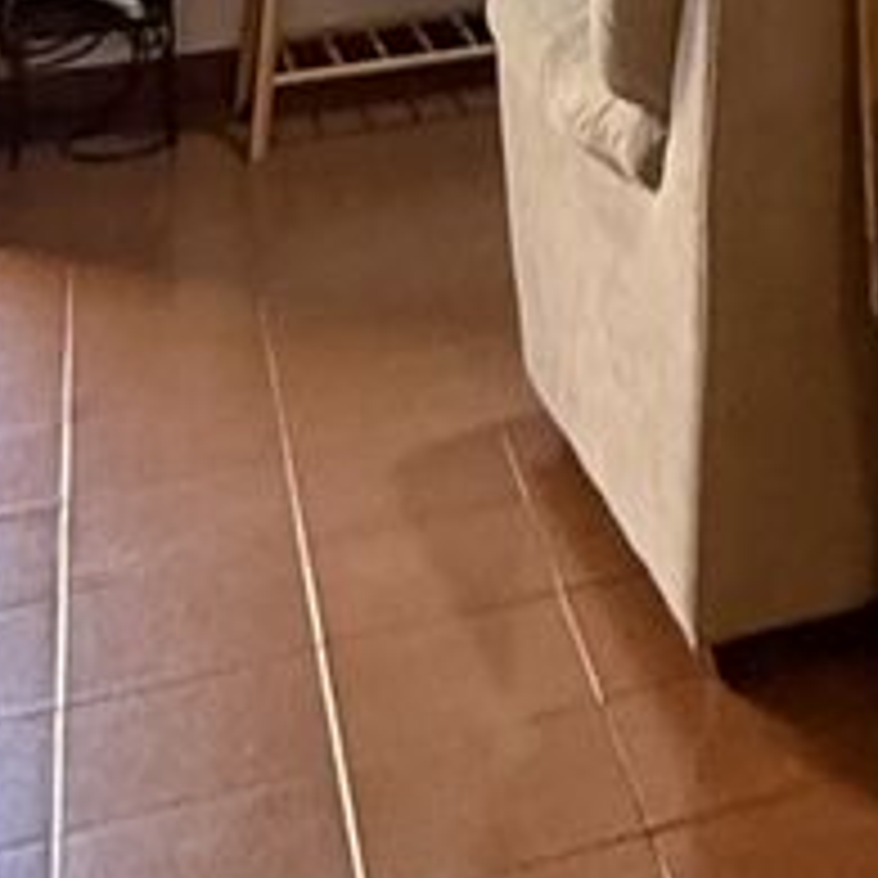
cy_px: -153
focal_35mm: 73
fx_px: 2095
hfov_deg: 20.5
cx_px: 1297
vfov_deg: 22.0
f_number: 2.2
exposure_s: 1/60
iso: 500
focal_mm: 2.22
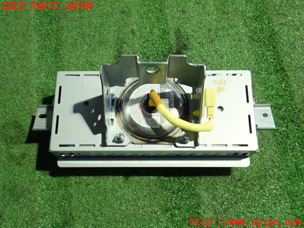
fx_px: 334
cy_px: 114
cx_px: 152
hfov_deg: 49.0
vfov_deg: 37.7
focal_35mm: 38
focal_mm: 6.86
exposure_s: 1/40
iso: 640
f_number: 2.7
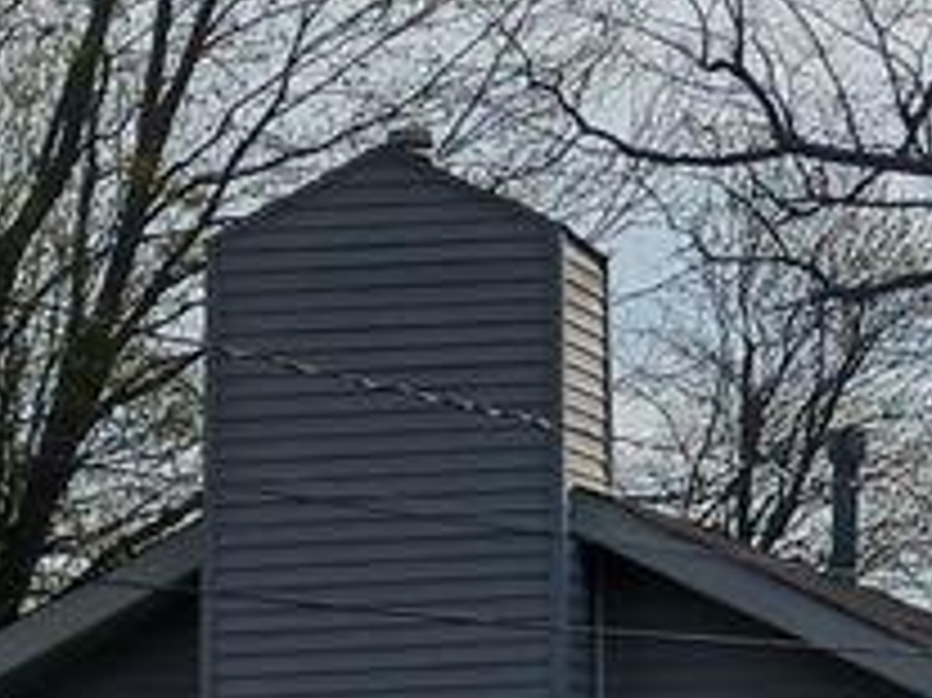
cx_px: 1486
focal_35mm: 167
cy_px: 302
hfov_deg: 11.3
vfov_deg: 8.9
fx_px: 4494
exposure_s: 1/1052
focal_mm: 4
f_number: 1.8
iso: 20
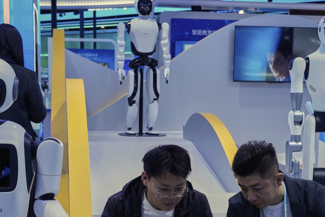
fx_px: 641
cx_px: 156
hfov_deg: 28.5
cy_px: 212
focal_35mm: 71
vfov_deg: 18.7
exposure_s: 1/250
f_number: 4.5
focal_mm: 34
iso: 800
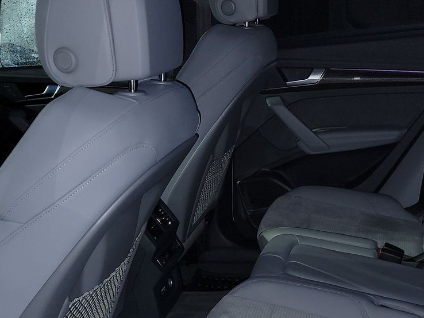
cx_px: 256
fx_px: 637
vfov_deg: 27.8
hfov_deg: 36.7
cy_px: 220
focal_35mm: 52
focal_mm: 6.7
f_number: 1.8
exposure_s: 1/21
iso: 360
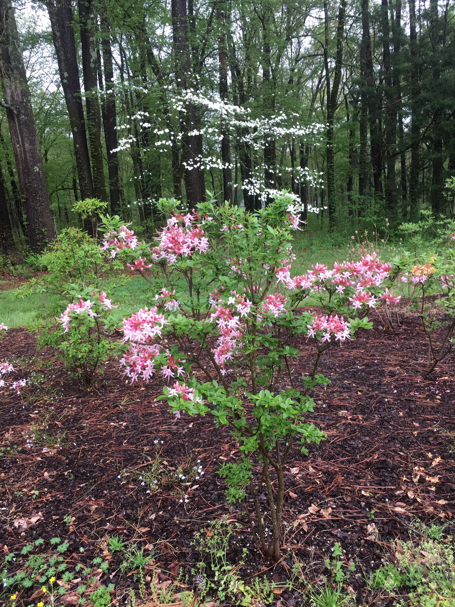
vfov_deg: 61.7
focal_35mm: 29
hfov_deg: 48.2
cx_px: 228
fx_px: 508
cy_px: 304
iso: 40
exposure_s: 1/120
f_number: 2.2
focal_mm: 4.15
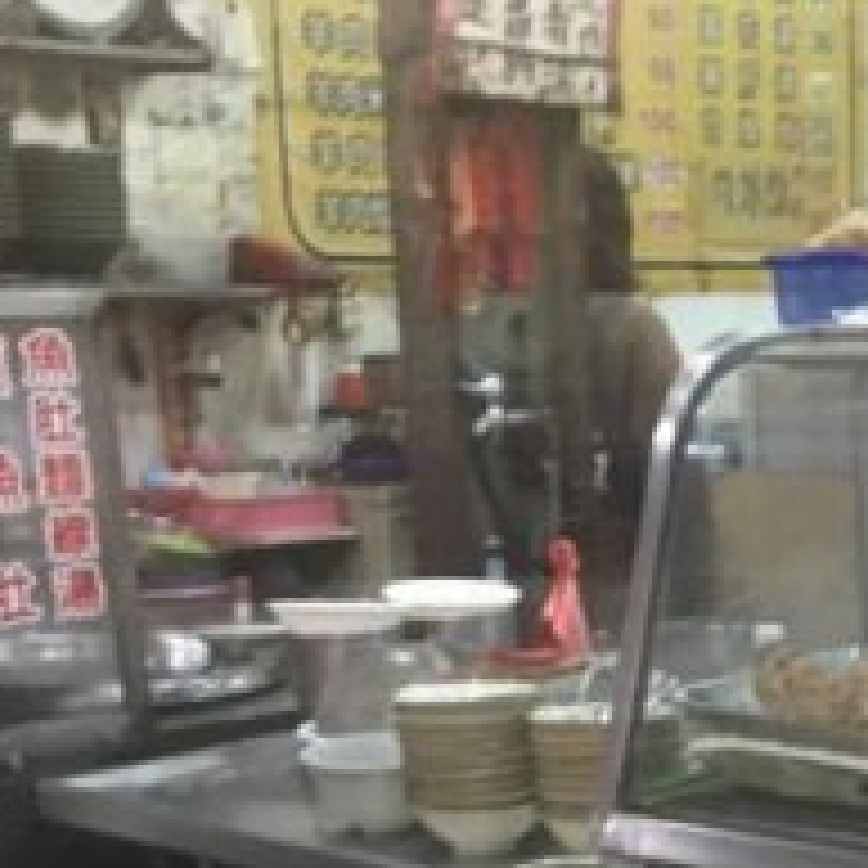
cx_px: 940
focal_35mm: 85
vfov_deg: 19.2
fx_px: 2411
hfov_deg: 19.6
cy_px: 1061
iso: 200
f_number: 2.2
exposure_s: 1/20
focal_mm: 4.15
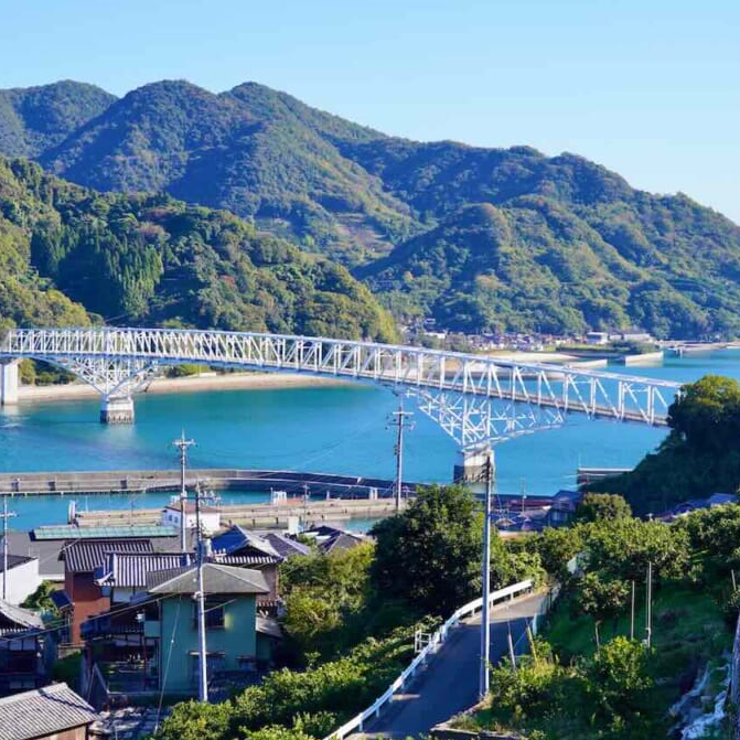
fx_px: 1717
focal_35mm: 71
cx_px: 322
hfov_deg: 24.3
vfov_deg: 24.3
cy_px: 374
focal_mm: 36.5
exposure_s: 1/250
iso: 100
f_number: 6.3
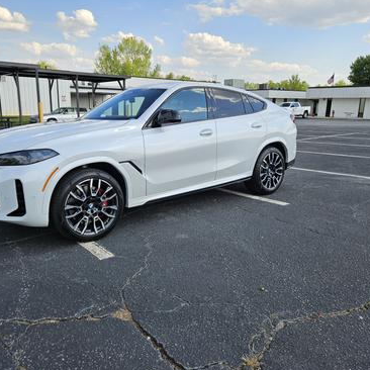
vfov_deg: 57.3
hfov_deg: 57.2
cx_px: 169
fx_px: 339
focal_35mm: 28
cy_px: 185
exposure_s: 1/1132
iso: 25
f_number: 1.8
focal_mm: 5.4
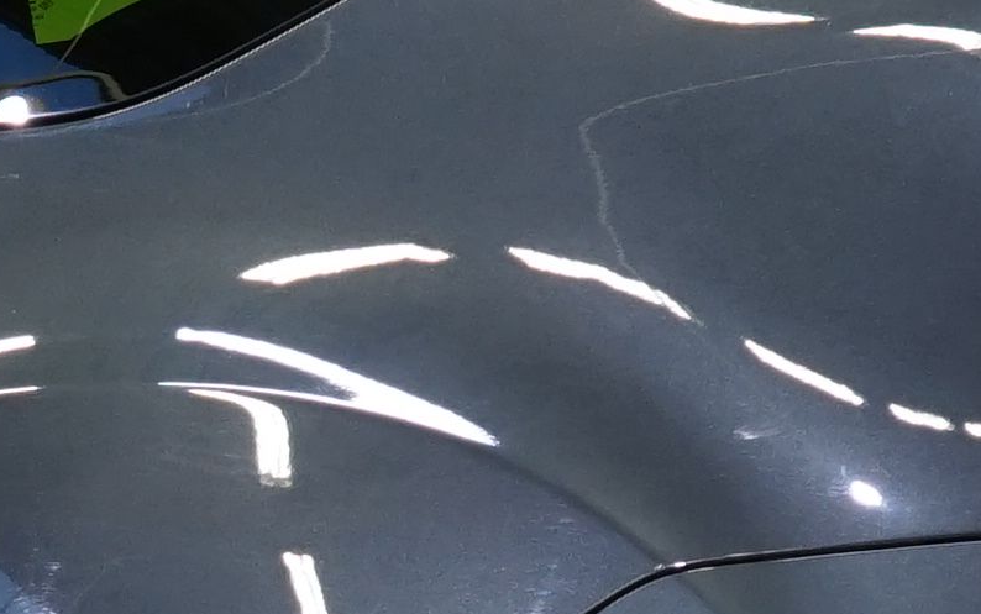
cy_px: 633
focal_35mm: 254
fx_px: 6794
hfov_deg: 8.2
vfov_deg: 5.2
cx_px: -46
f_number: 5
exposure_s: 1/30
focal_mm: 33
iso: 500
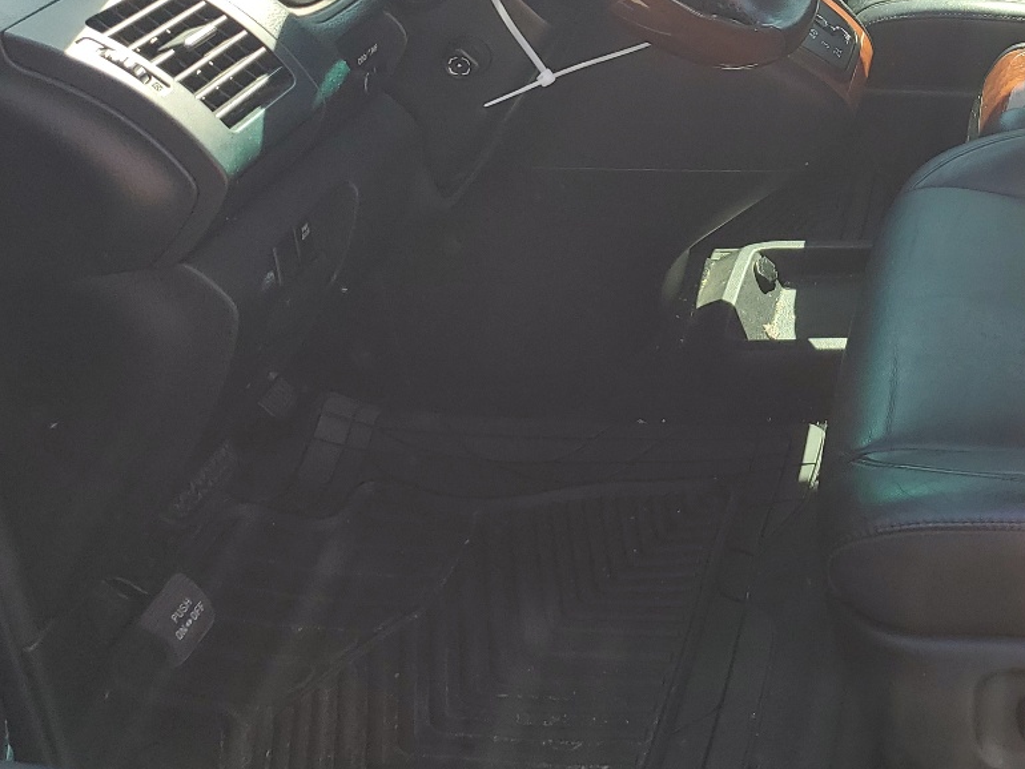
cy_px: 3
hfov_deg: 33.5
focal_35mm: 54
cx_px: 937
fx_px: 1599
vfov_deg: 25.7
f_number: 1.5
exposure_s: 1/303
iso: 50
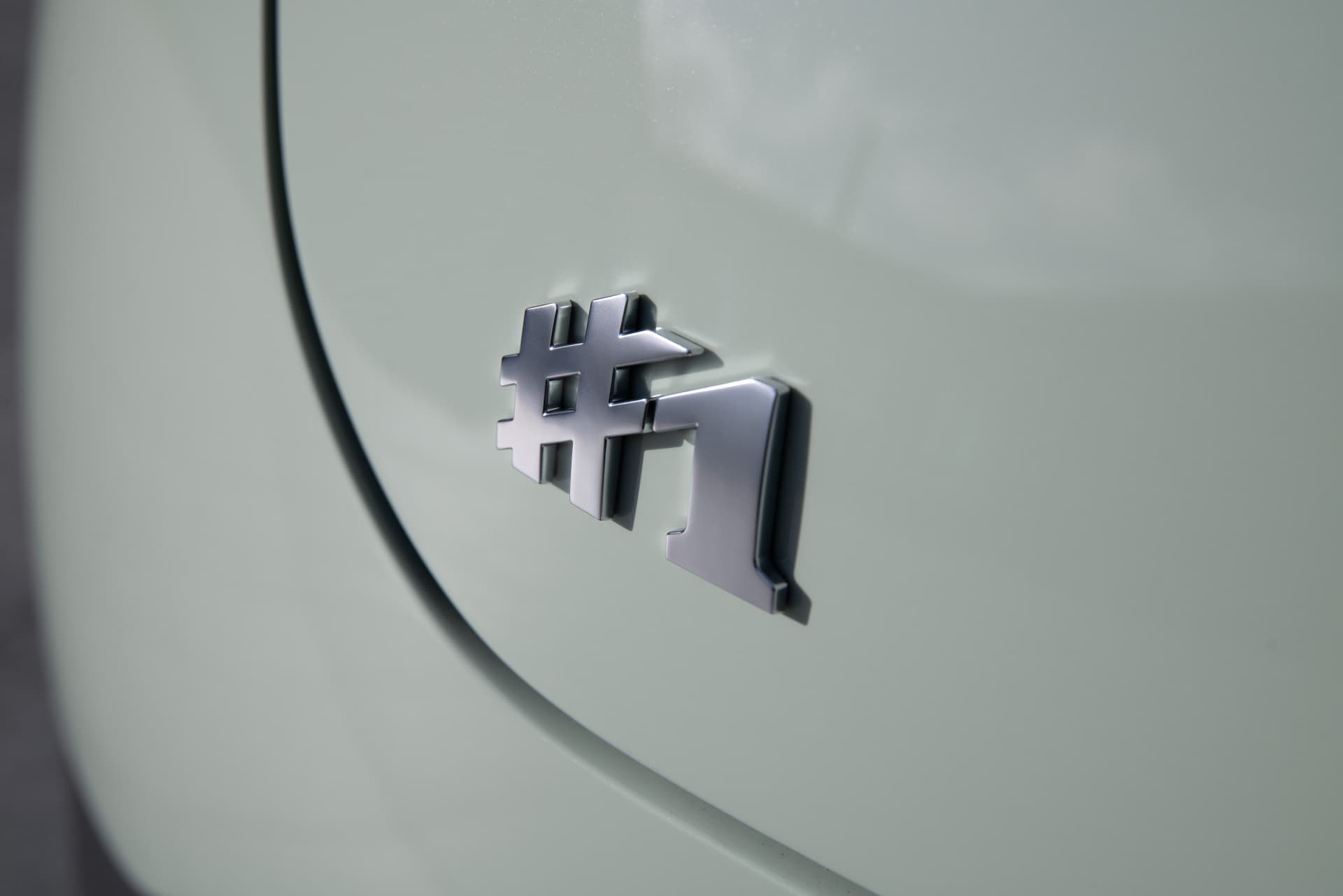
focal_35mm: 62
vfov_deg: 21.9
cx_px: 672
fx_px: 2313
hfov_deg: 32.4
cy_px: 448
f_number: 7.1
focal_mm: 62
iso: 64
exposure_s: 1/500
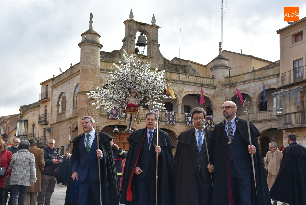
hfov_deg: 38.8
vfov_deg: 26.5
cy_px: 102
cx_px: 153
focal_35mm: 51
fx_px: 434
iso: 250
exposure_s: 1/250
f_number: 8
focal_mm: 34
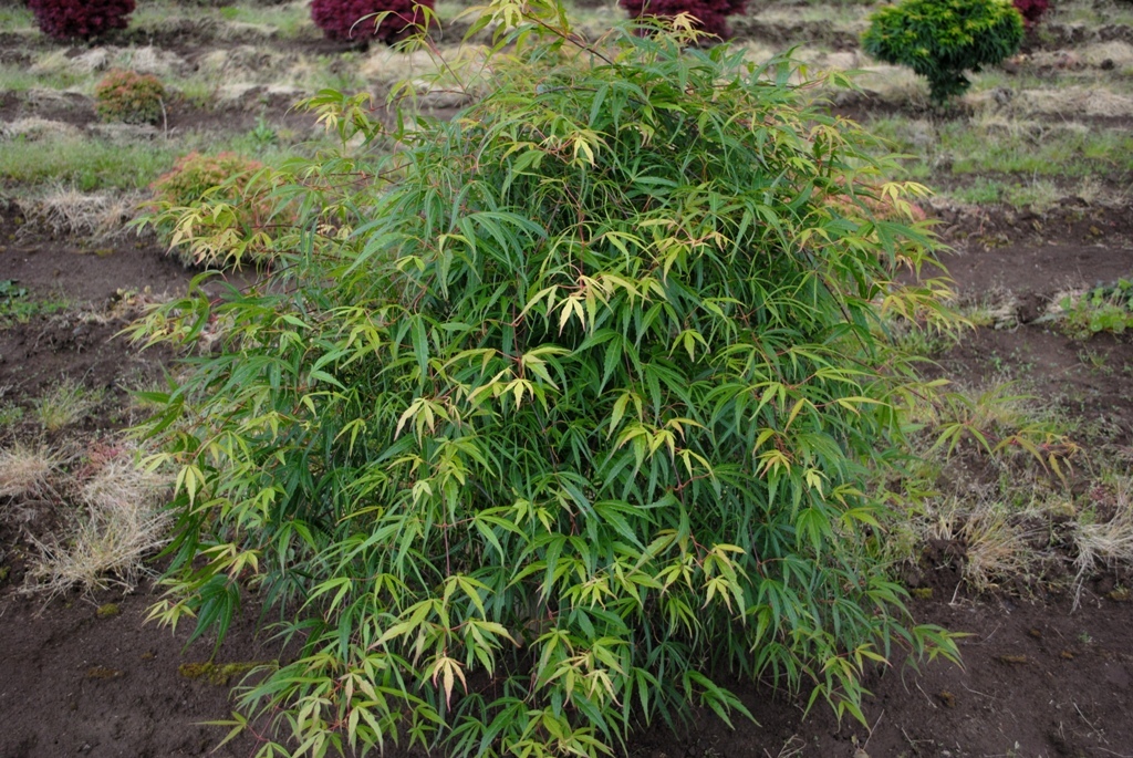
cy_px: 379
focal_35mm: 39
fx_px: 1229
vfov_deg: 34.3
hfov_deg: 49.5
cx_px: 566
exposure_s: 1/200
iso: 200
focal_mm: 26
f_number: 4.2
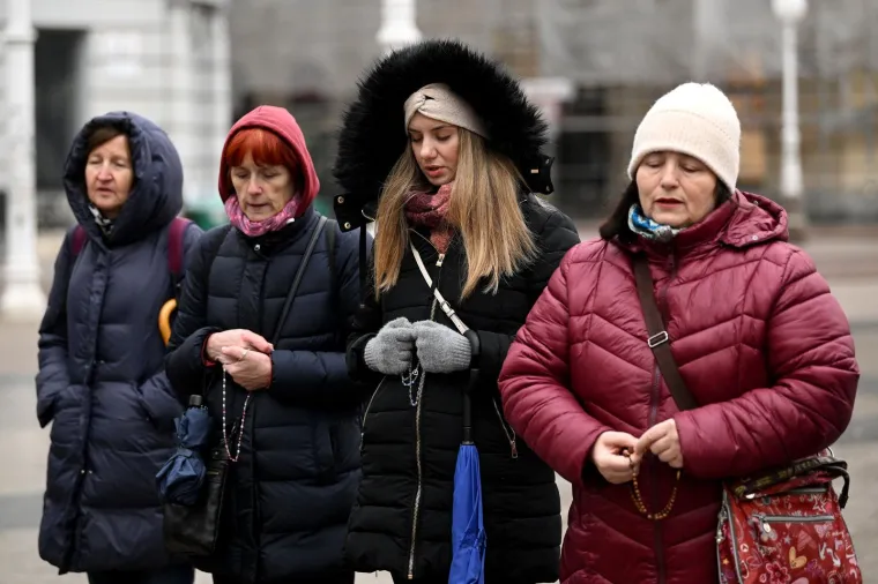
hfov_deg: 17.6
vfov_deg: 11.8
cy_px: 292
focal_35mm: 116
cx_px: 439
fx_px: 2828
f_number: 2.8
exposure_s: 1/2000
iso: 2500
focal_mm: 116
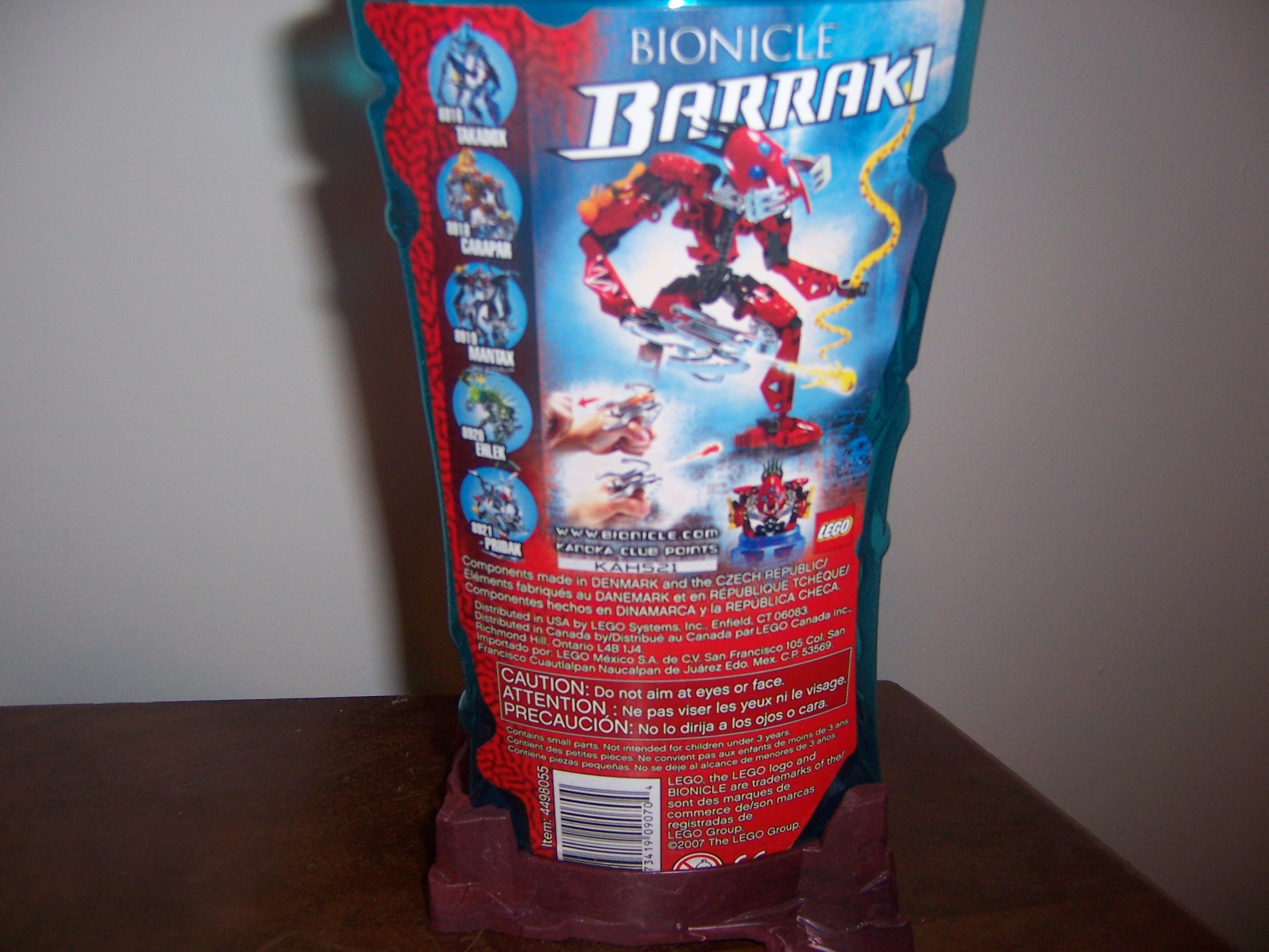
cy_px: 476
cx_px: 634
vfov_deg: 42.9
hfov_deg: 55.4
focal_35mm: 33
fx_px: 1210
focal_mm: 5.5
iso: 140
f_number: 2.8
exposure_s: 1/60
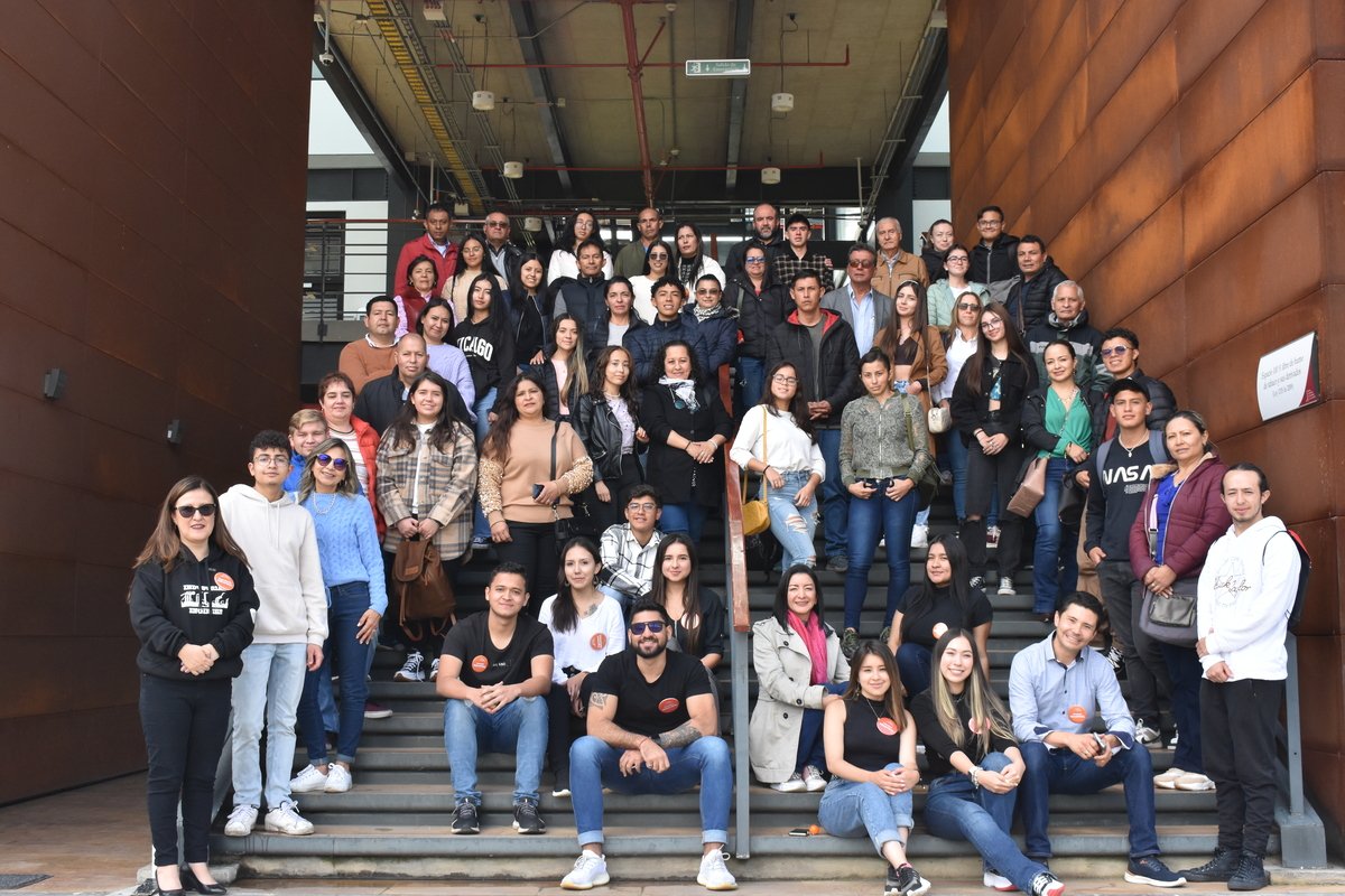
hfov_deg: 43.6
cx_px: 672
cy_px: 448
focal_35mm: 45
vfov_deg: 29.9
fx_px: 1681
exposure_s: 1/320
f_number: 8
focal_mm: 30
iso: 800
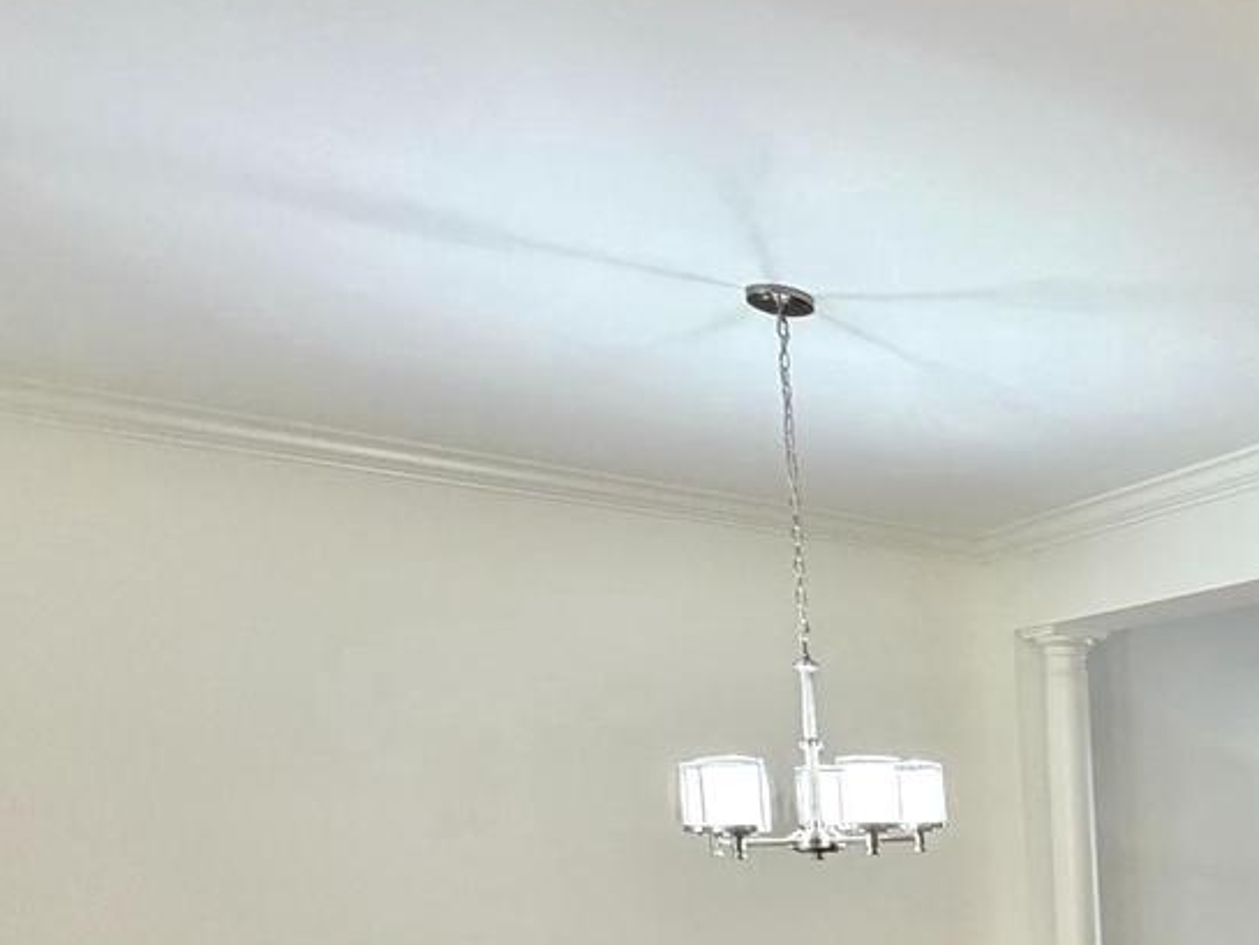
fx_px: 1346
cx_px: 1513
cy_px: 959
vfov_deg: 34.9
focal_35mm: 37
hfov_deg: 37.7
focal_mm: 2.22
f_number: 2.2
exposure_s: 1/120
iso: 250
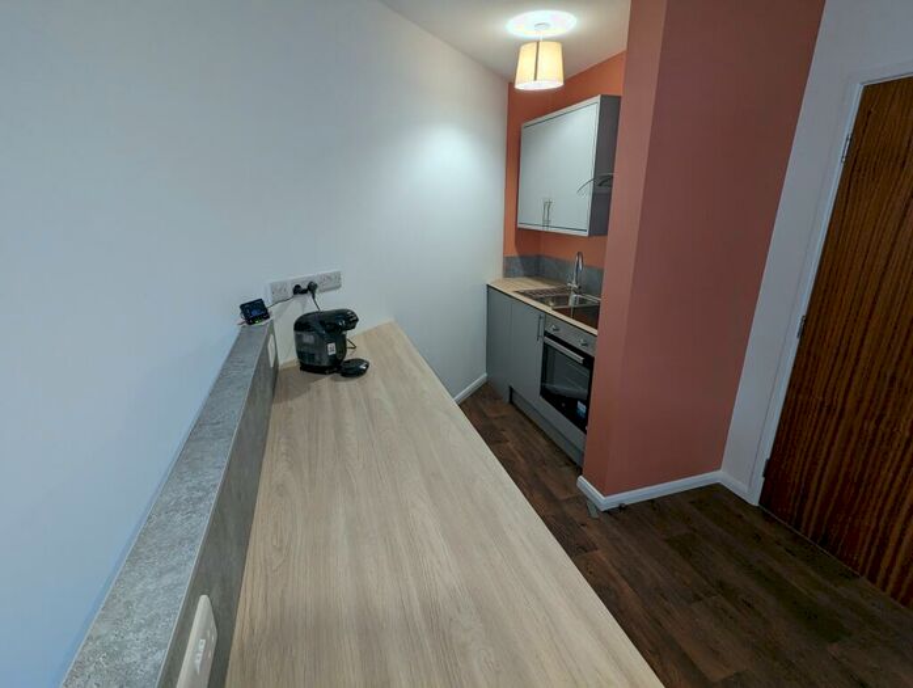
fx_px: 423
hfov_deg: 94.4
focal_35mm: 16
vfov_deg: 78.3
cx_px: 456
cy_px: 344
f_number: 2.2
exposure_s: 1/57.1
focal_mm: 2.35
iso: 254
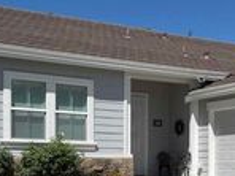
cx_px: 197
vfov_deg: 17.9
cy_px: 156
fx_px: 550
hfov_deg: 23.7
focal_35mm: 81
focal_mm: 6.76
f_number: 1.78
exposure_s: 1/8130
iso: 80
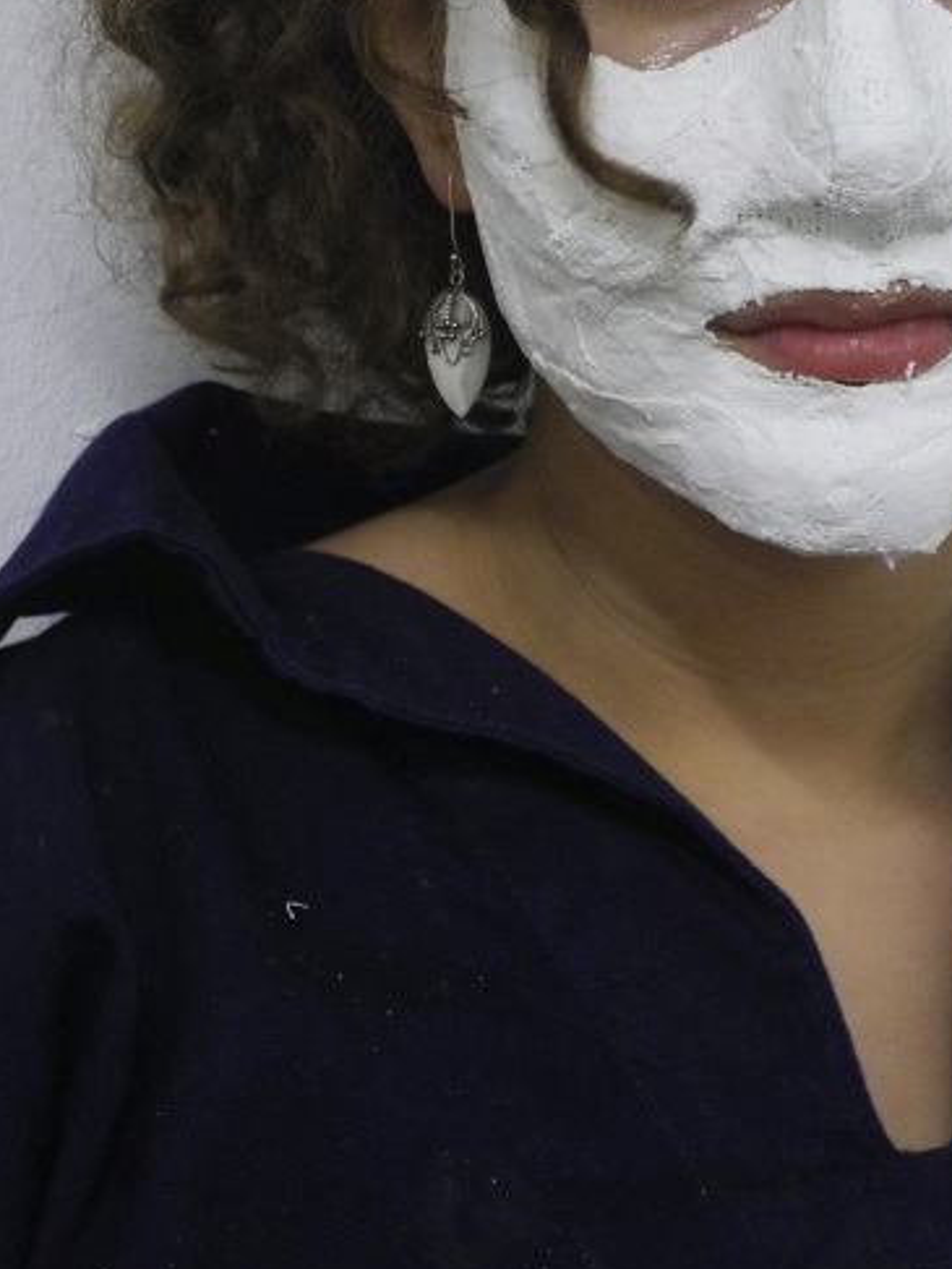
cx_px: 822
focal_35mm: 112
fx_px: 4103
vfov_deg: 17.4
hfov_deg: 13.1
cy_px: 174
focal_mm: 13
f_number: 3.5
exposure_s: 1/25
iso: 400
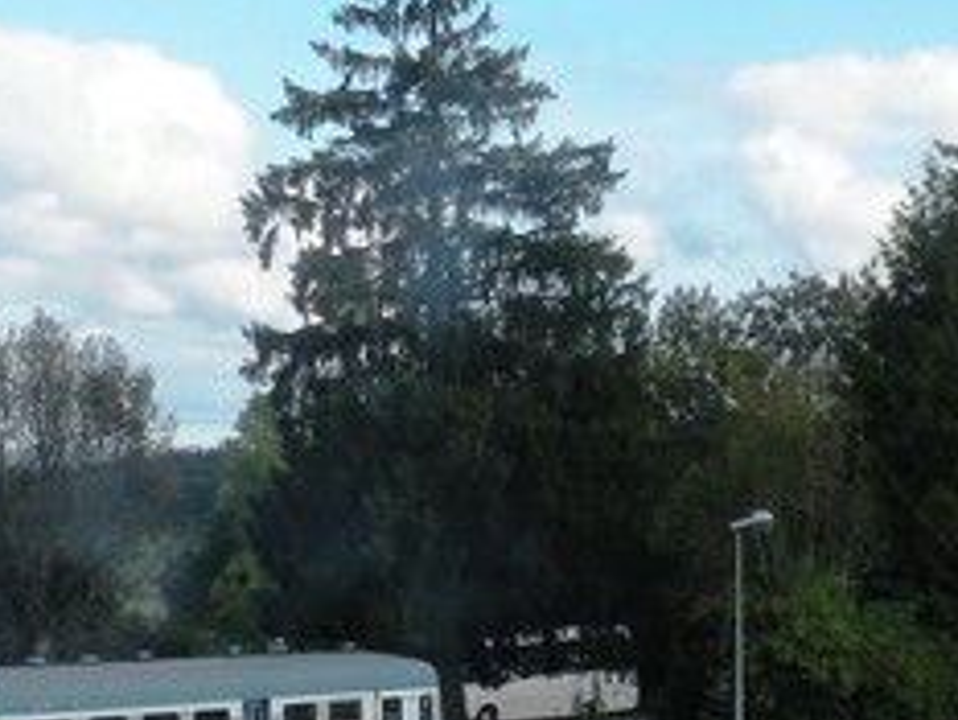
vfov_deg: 10.3
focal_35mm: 144
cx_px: 374
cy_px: 440
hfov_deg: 13.7
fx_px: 3987
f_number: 5.6
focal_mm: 7.4
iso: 64
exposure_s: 1/218
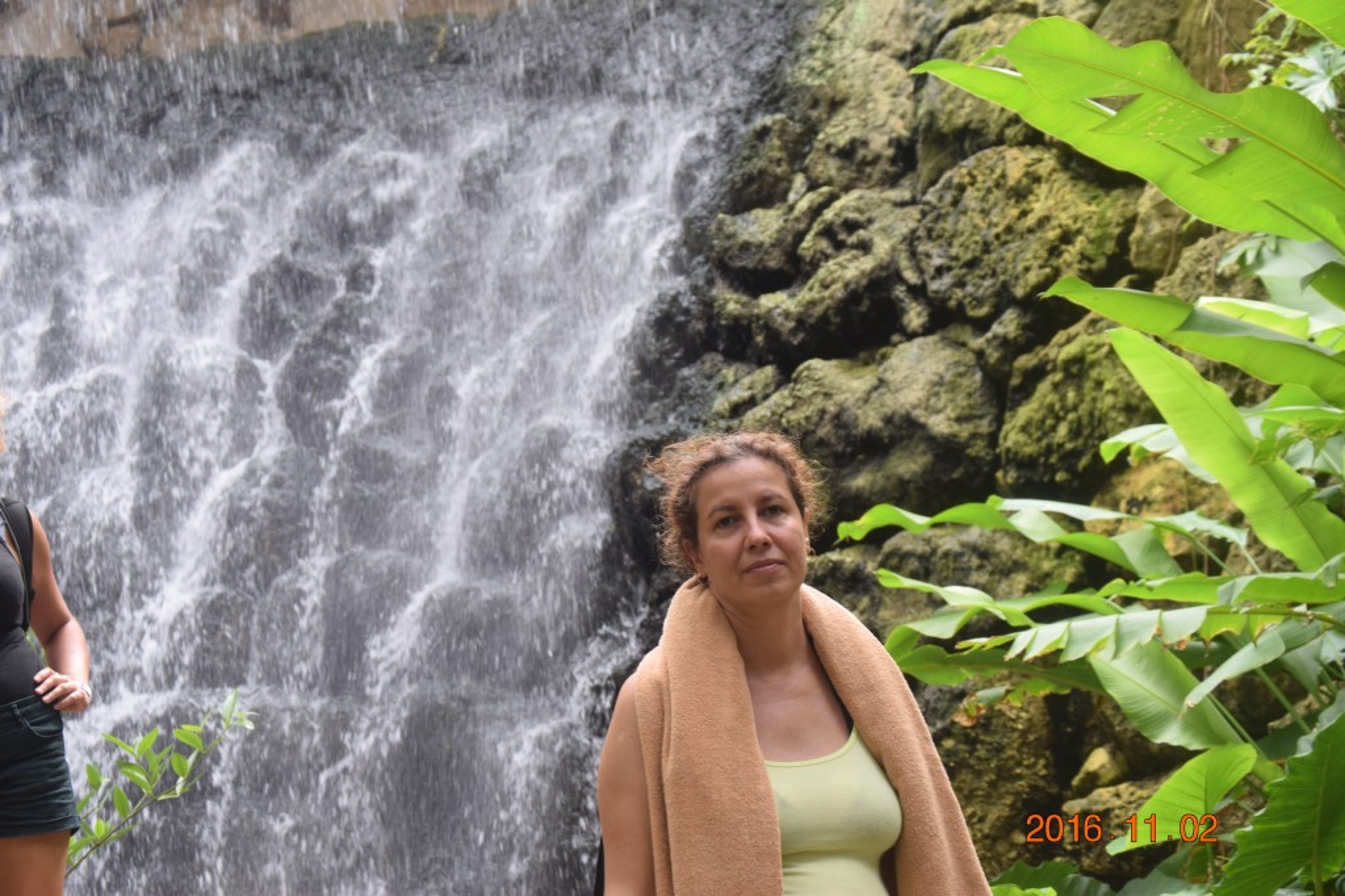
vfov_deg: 16.5
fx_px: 3081
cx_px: 672
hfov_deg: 24.6
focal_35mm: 82
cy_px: 448
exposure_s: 1/125
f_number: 5.6
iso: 400
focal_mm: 55
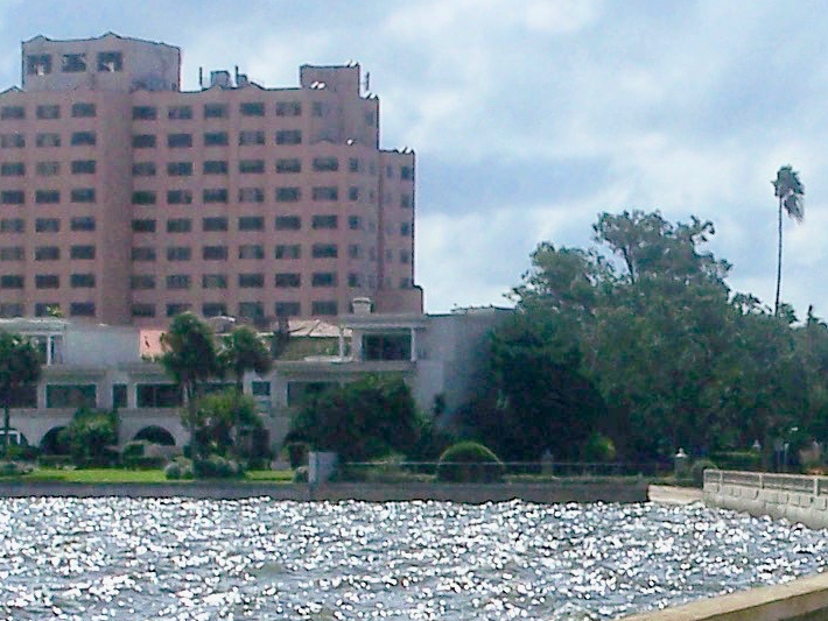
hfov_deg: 11.6
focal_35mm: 170
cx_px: 738
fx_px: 4068
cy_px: 641
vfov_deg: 8.7
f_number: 5.6
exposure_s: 1/1250
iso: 64
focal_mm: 7.8
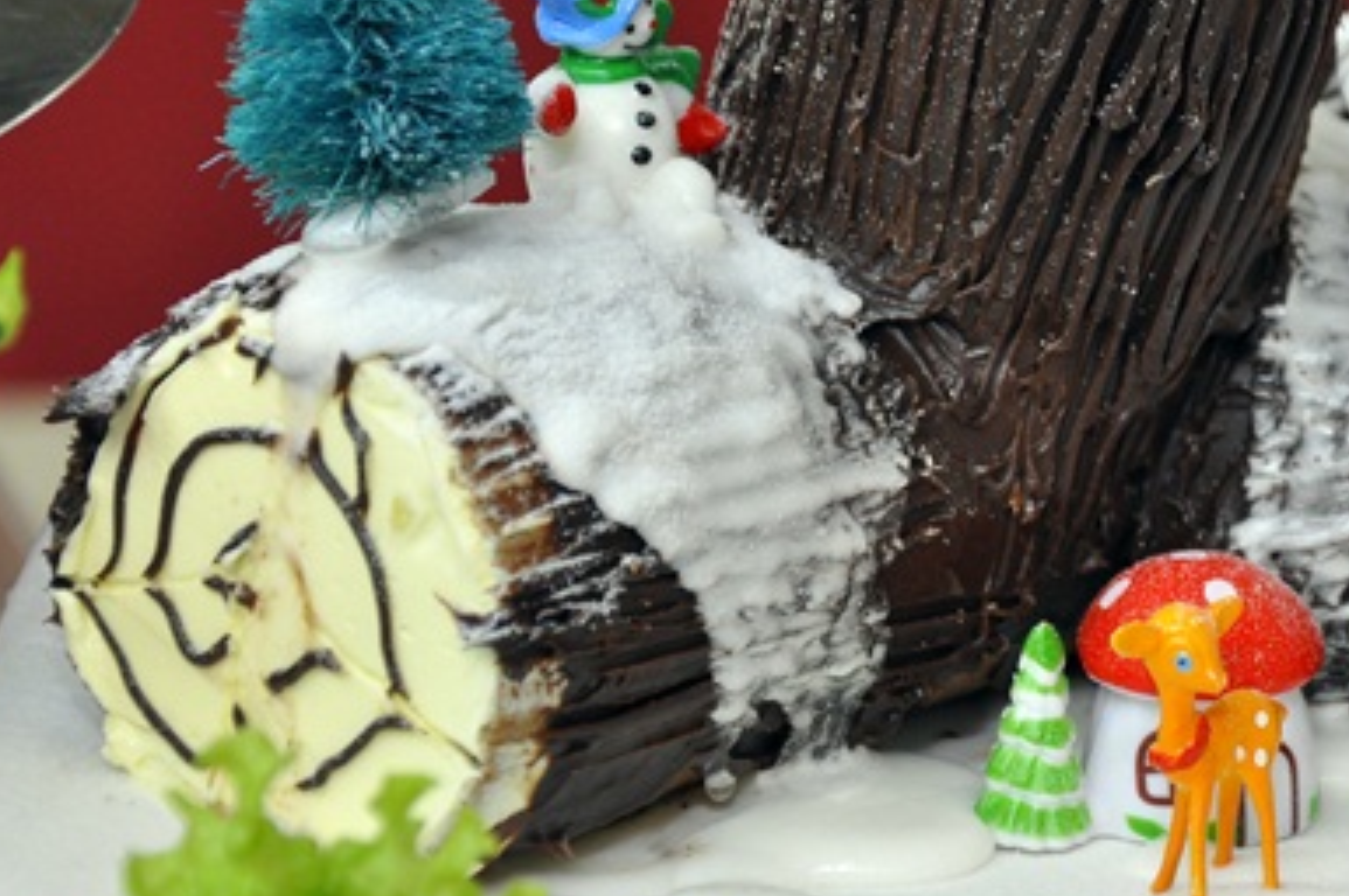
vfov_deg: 8.2
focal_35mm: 167
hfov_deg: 12.3
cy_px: 357
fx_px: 6252
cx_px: 1097
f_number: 5.3
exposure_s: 1/125
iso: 640
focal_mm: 66
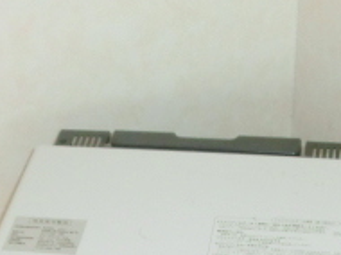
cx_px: 194
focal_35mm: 81
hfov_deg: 24.1
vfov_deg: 16.2
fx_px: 797
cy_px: 408
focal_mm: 4.24
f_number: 3
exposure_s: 1/60
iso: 400
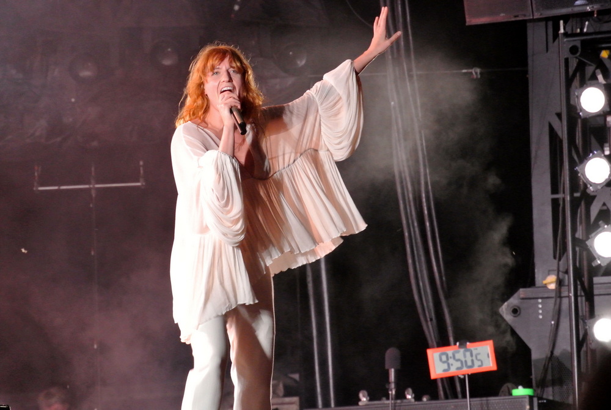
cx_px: 306
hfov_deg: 6.9
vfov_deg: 4.6
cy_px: 205
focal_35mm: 297
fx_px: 5048
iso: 1400
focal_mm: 110
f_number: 5.6
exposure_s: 1/60
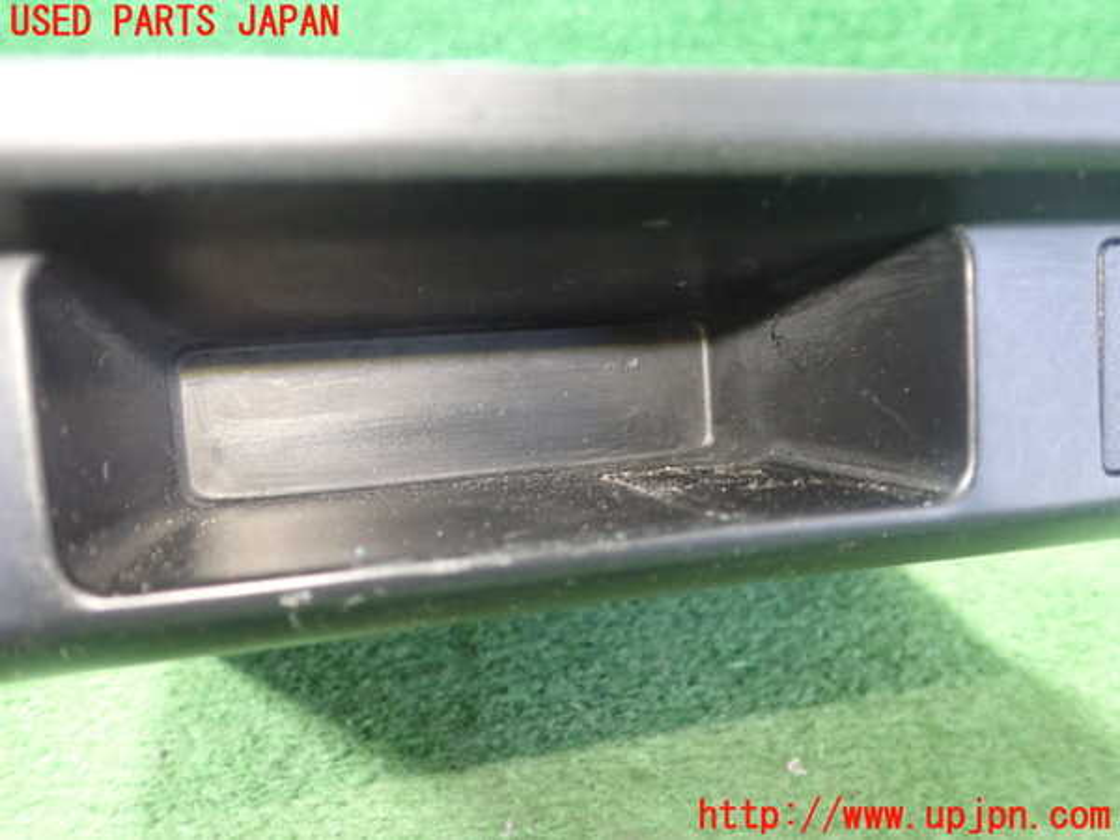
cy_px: 420
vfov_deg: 46.8
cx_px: 560
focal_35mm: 30
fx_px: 971
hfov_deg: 60.0
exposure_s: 1/40
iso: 800
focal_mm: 5.5
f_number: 2.3
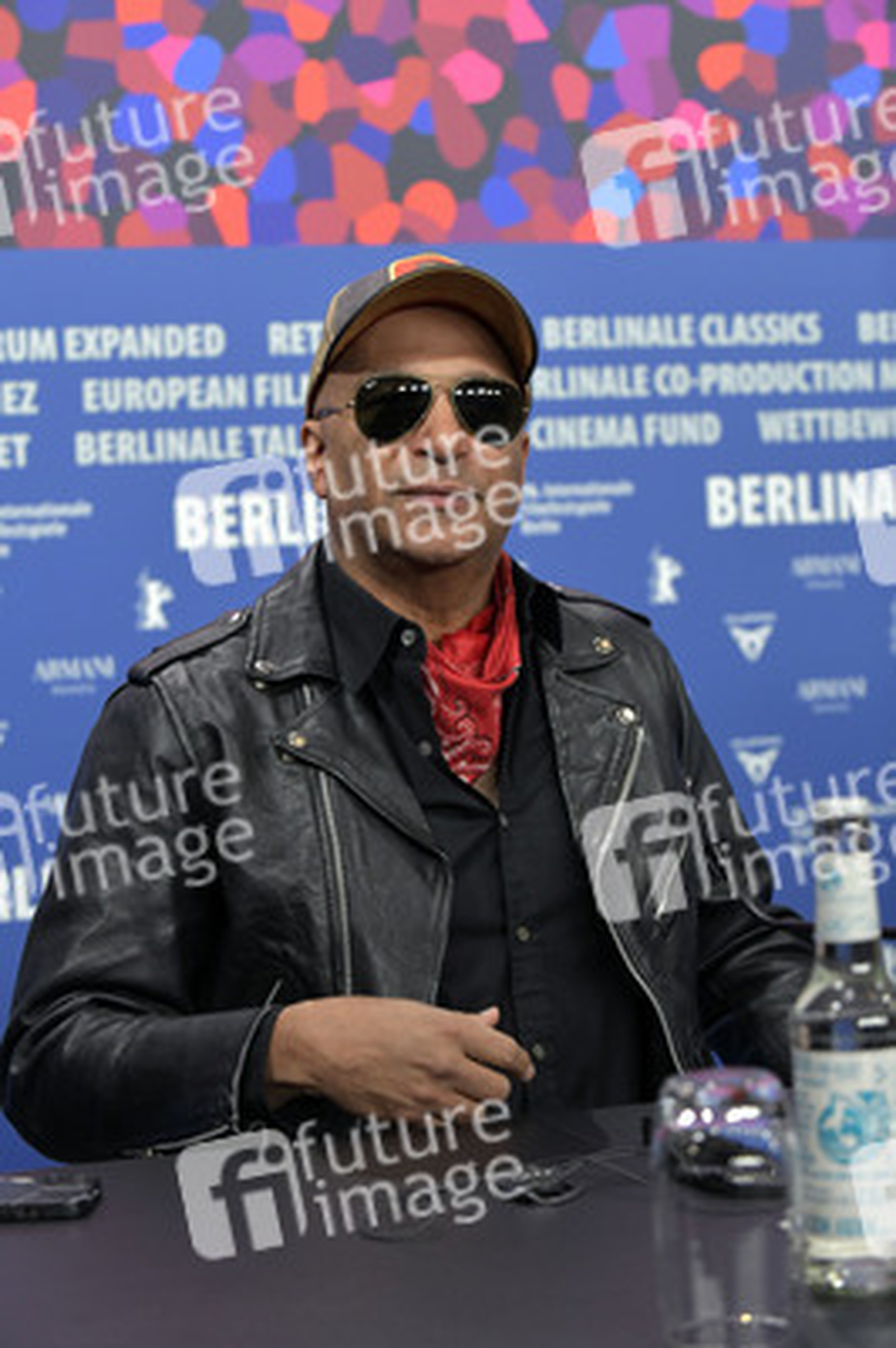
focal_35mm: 70
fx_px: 2618
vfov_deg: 28.9
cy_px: 674
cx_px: 448
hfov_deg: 19.4
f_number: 5.6
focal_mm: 70
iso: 2000
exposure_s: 1/250
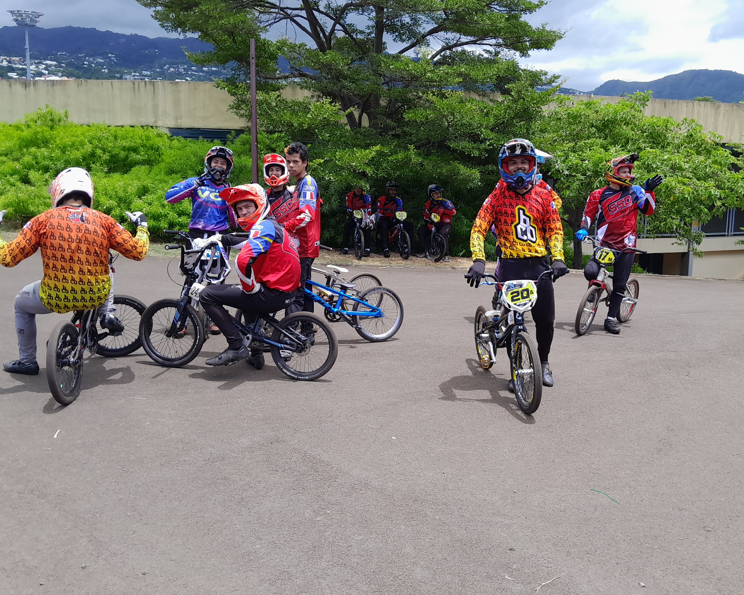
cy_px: 271
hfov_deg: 58.5
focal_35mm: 30
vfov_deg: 48.4
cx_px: 428
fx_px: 661
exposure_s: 1/333
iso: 40
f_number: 1.8
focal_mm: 3.98
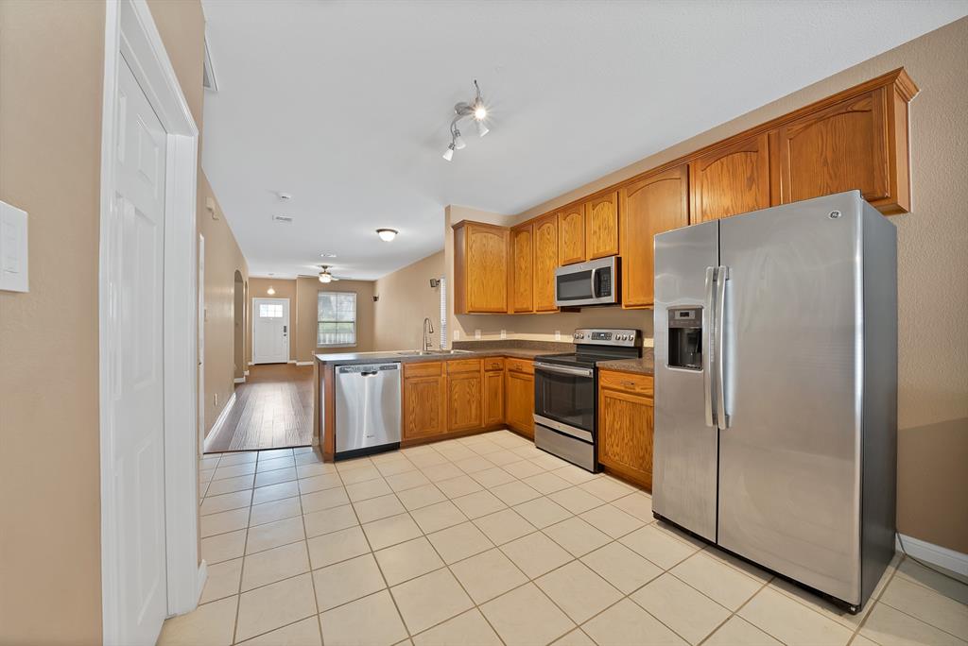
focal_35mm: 12
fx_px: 323
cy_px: 323
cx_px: 484
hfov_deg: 112.6
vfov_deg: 90.1
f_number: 9
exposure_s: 1/2.5
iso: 640
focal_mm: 12
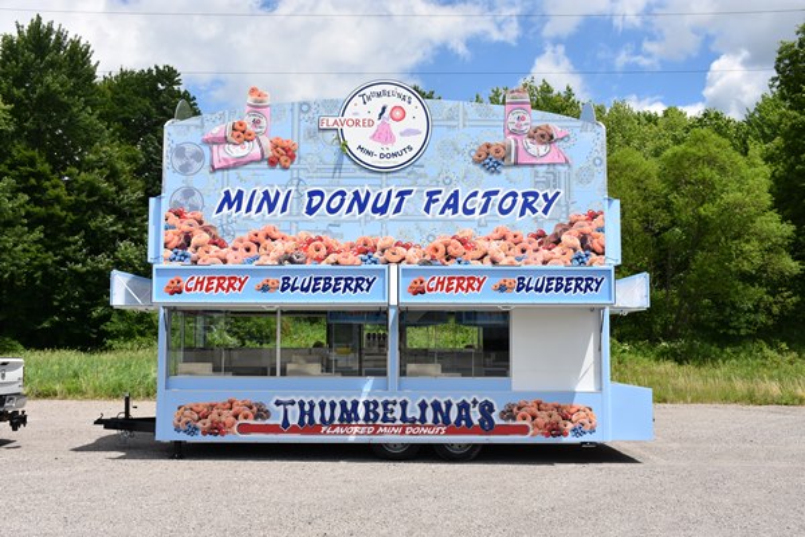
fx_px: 805
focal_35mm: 36
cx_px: 402
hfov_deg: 53.1
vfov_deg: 36.9
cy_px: 268
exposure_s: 1/500
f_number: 8
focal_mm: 24
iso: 160
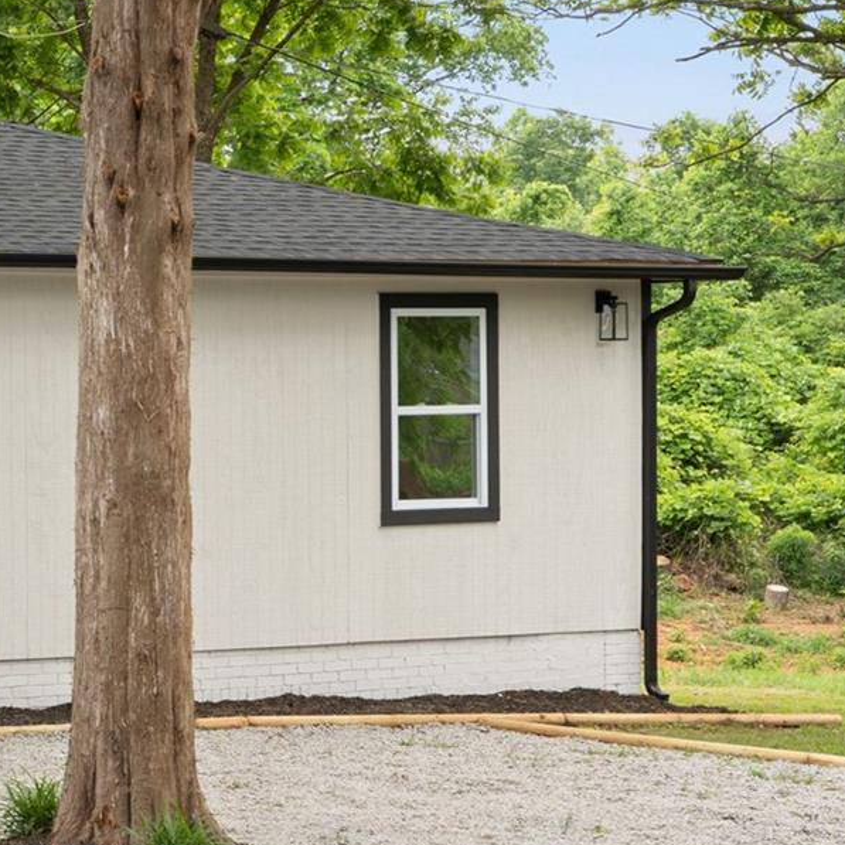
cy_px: 406
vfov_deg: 17.1
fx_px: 2817
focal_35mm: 102
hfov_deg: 15.3
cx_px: -561
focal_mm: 35
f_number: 9
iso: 100
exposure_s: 1/6
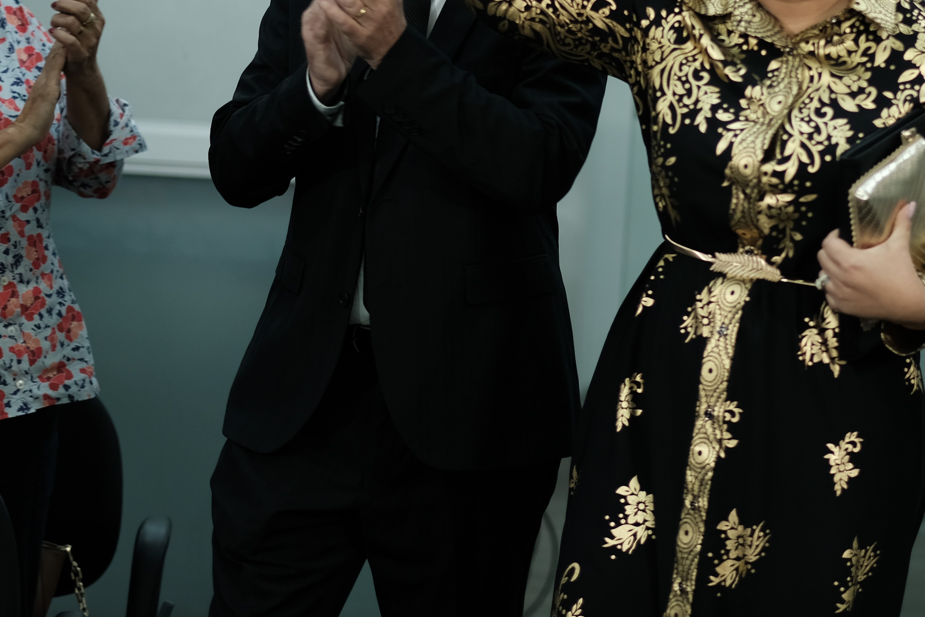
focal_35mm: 151
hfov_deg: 13.5
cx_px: 800
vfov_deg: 9.1
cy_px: 66
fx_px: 3879
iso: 200
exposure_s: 1/125
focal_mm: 56
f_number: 1.2
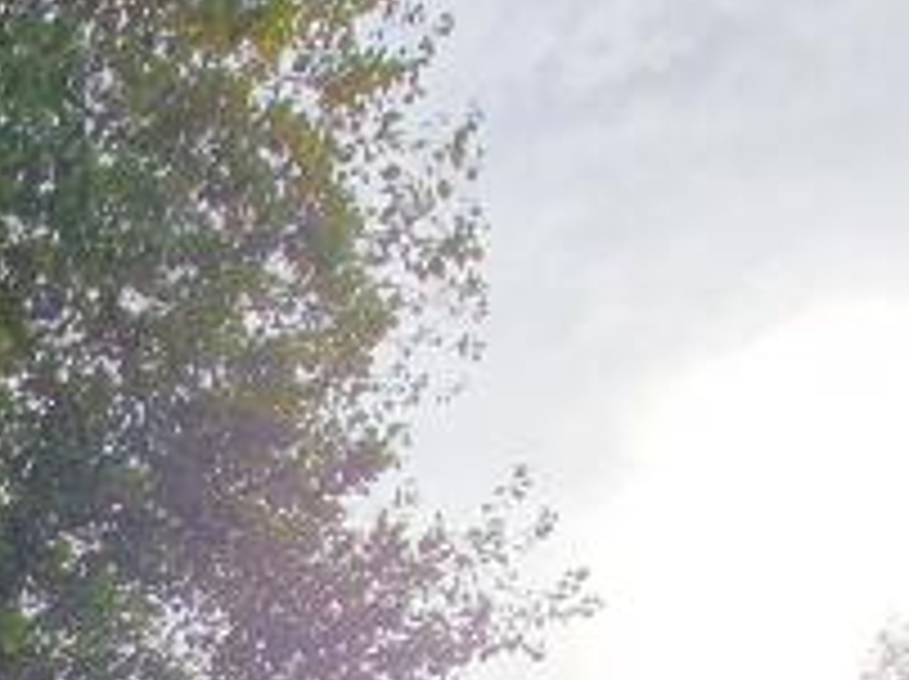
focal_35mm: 66
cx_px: -590
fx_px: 1731
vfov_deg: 14.0
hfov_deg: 22.1
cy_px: 1693
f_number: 2.2
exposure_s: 1/1308
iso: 50
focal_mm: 2.2
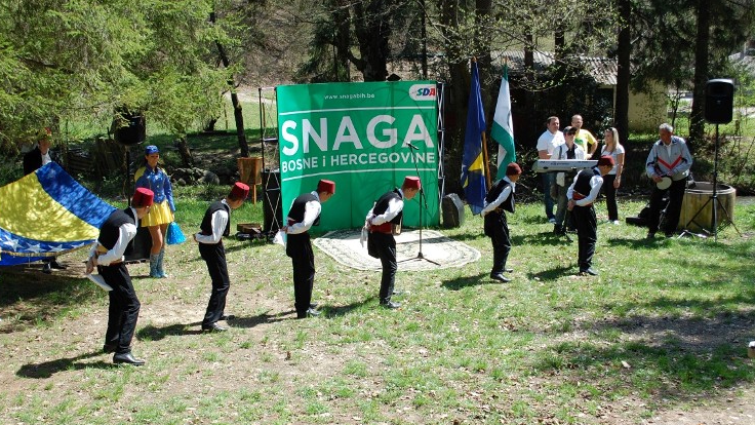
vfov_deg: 25.7
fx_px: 932
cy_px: 236
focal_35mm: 47
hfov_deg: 44.1
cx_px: 374
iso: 200
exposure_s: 1/250
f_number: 8
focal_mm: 29
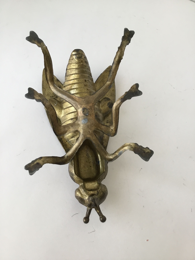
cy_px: 130
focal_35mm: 31
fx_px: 233
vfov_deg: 58.4
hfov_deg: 45.4
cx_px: 98
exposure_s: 1/33
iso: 25
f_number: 2.4
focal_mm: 3.3
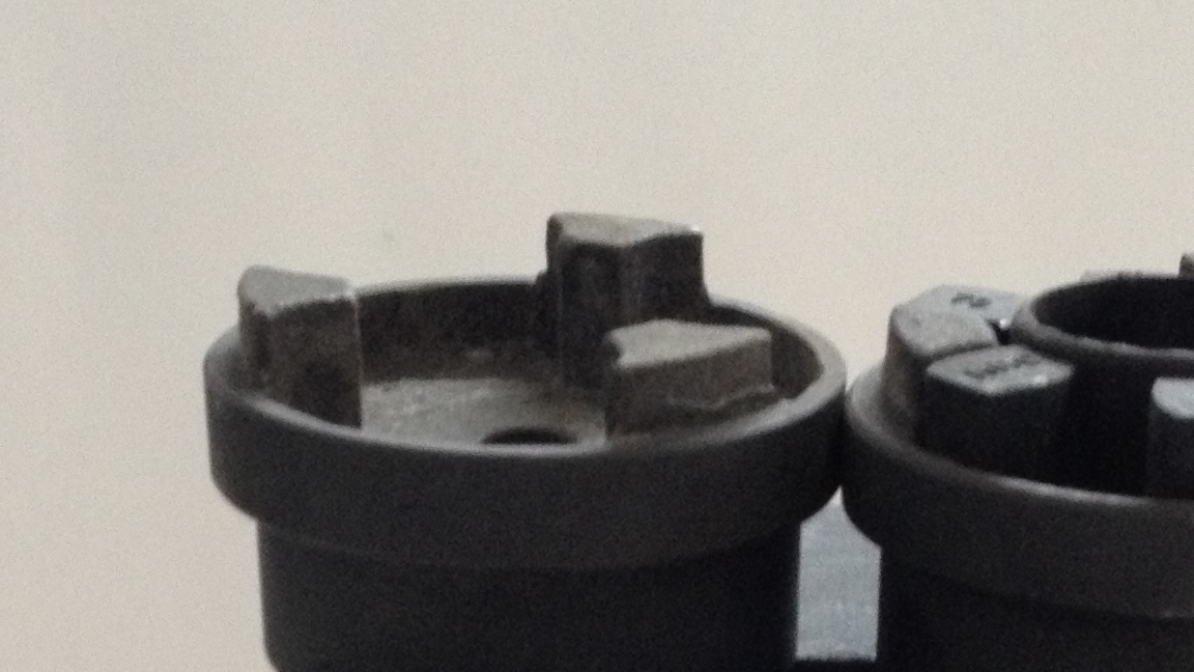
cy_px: 1176
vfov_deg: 10.6
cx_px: 812
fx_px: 3419
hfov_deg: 19.7
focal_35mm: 108
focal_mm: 4.28
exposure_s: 1/20
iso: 160
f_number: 2.4
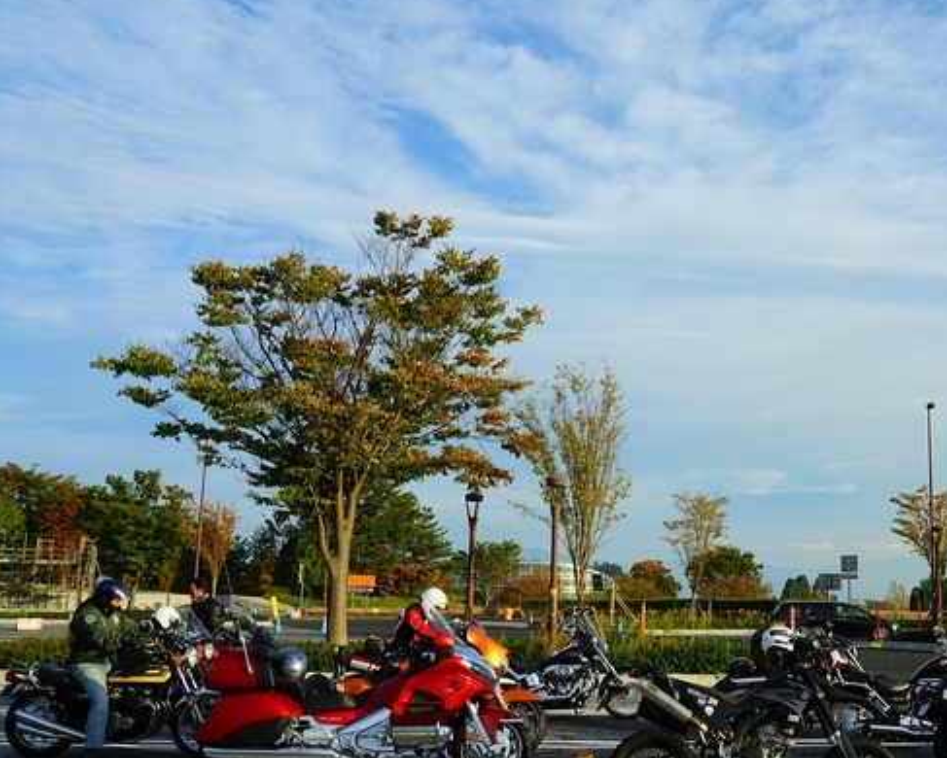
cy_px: 443
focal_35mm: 37
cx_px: 710
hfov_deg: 47.3
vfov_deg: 40.0
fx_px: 1037
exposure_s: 1/125
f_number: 9.5
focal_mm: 24
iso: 100
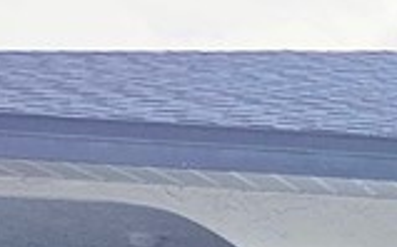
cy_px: 417
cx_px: 986
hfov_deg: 11.0
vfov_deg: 8.1
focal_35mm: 157
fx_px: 1697
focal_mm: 5.4
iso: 25
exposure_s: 1/1775
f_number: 1.8
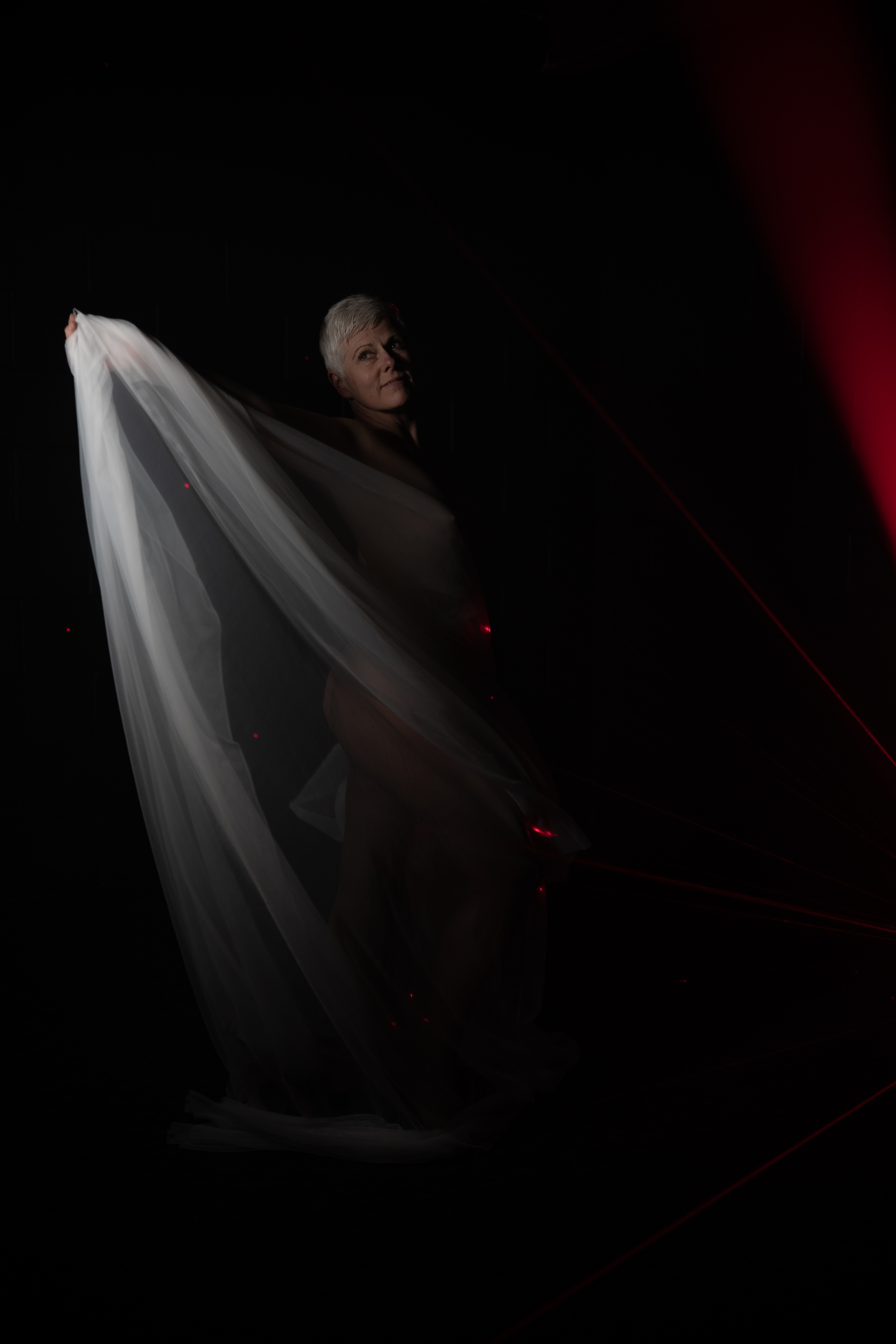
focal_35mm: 35
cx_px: 448
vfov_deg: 54.4
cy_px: 672
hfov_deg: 37.9
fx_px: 1307
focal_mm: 35
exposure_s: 1/160
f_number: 2
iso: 400
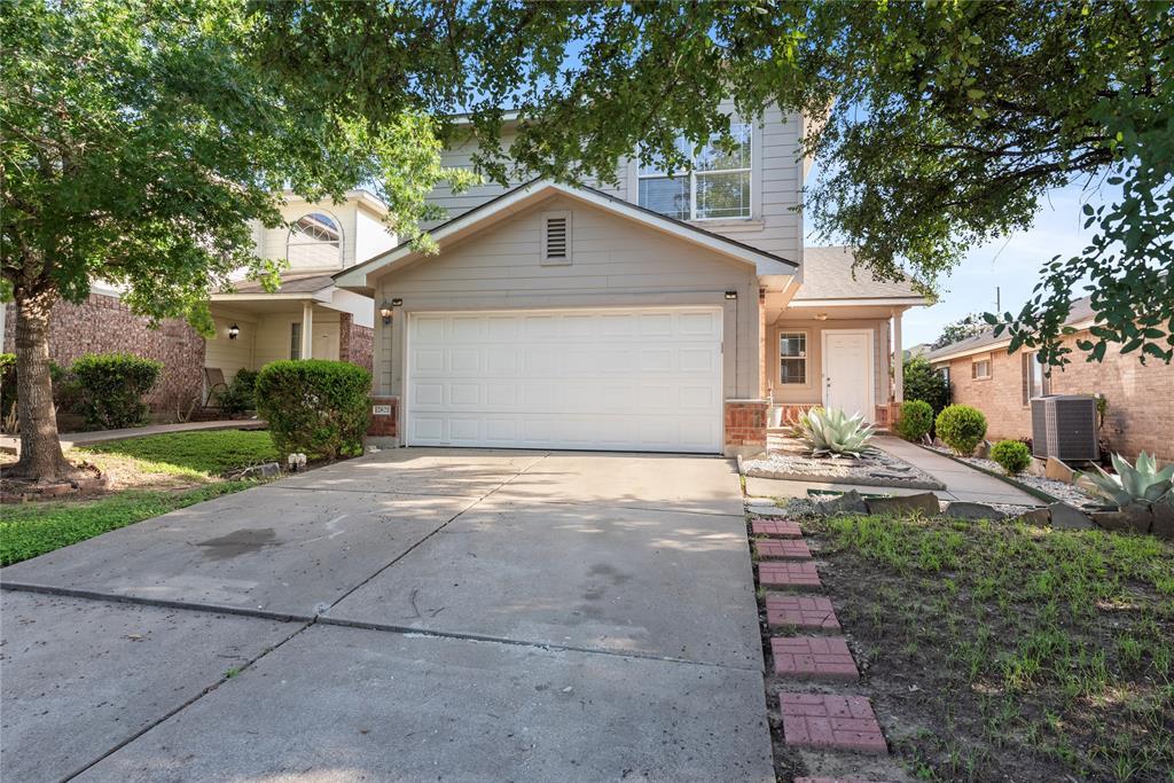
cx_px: 587
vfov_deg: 61.9
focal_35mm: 20
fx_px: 652
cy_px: 392
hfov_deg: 84.0
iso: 400
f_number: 8
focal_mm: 20
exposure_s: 1/80
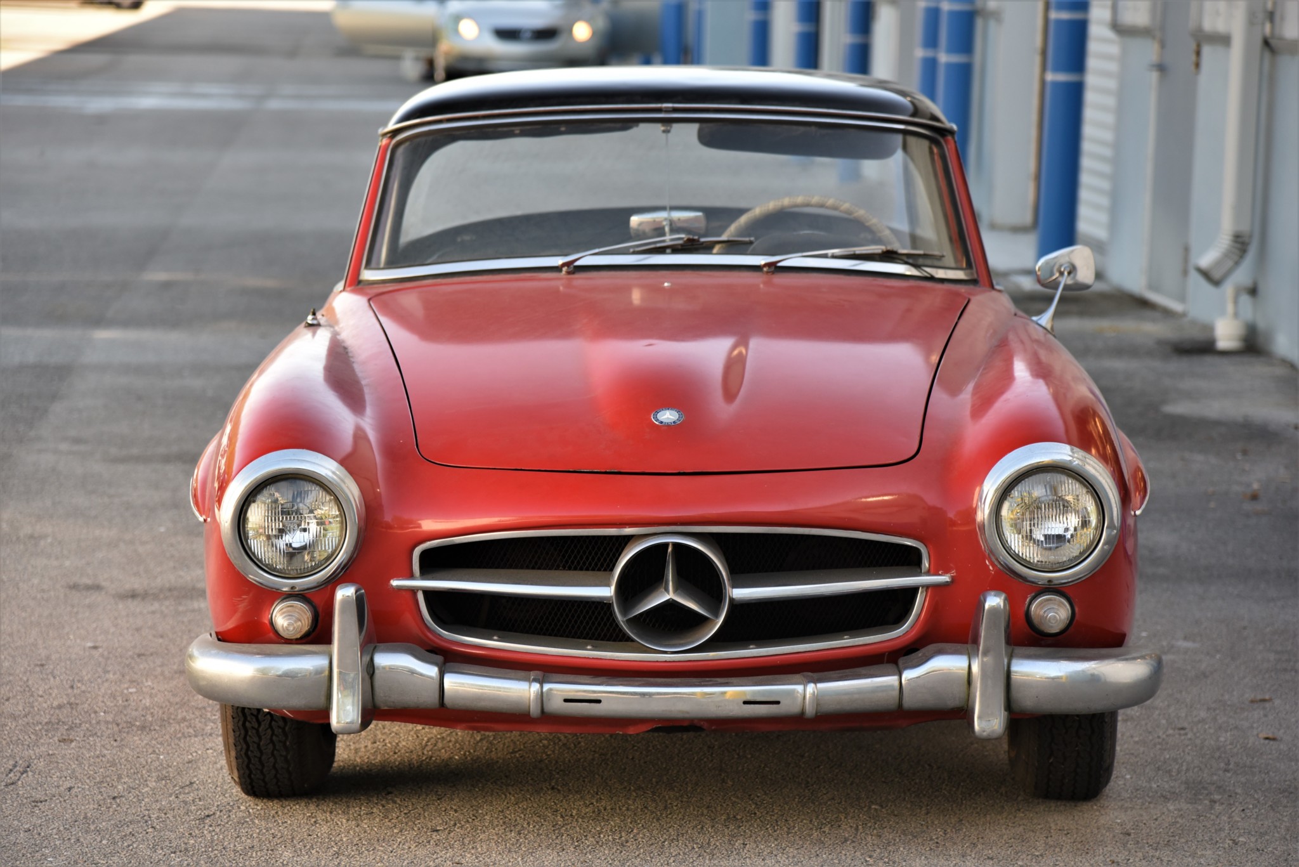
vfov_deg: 11.4
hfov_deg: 17.1
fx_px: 4331
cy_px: 434
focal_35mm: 120
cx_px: 650
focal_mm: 120
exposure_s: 1/320
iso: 640
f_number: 4.5
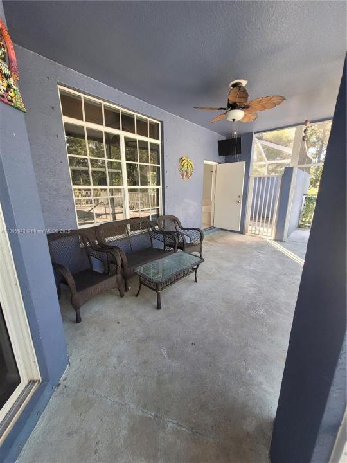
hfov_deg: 89.9
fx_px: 174
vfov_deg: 106.2
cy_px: 232
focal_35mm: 13
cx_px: 174
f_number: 2.2
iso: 80
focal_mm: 1.74
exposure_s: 1/60
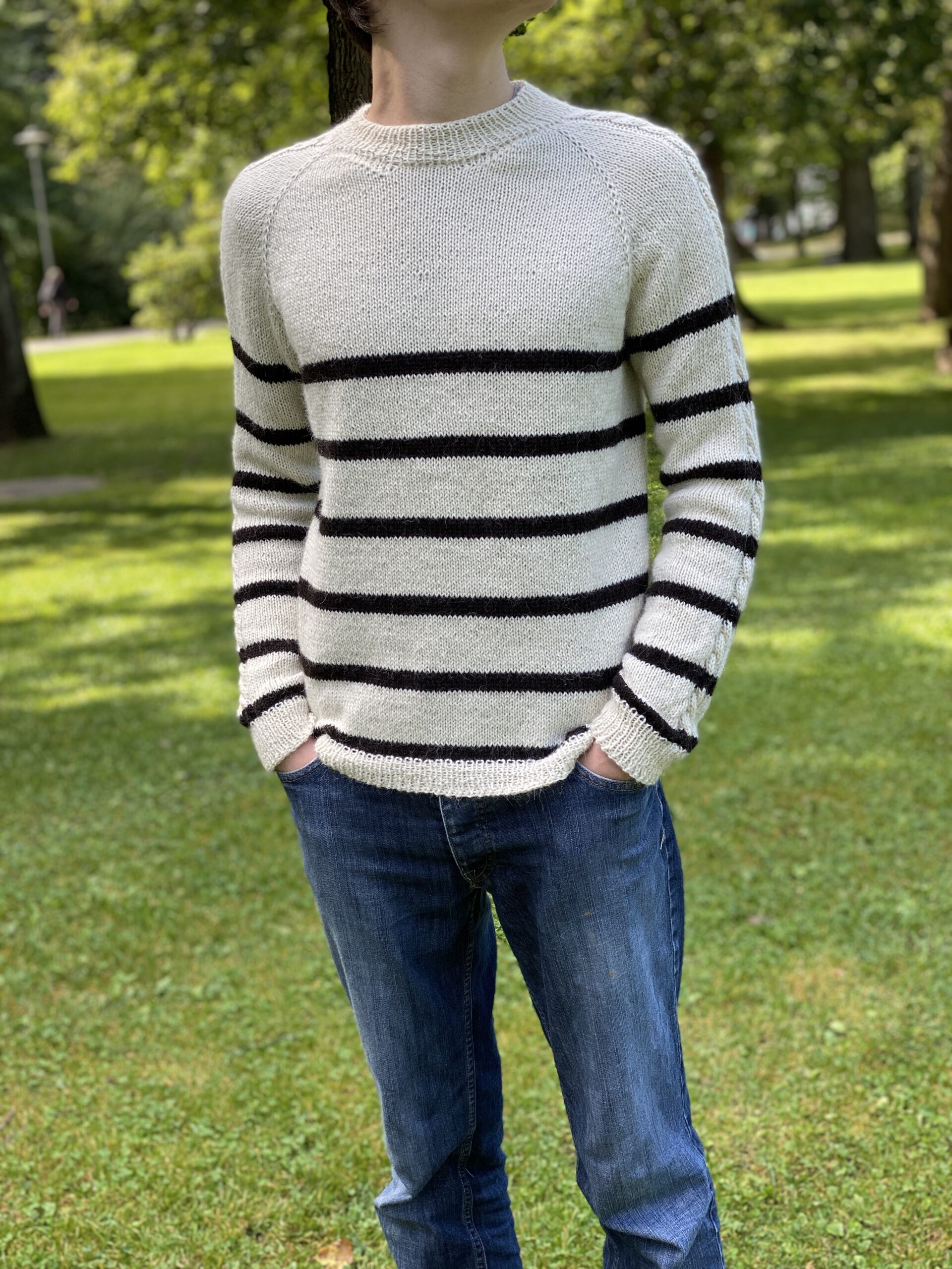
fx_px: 1907
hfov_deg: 28.0
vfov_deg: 36.8
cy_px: 634
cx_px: 476
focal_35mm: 52
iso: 20
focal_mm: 6
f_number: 2
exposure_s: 1/178
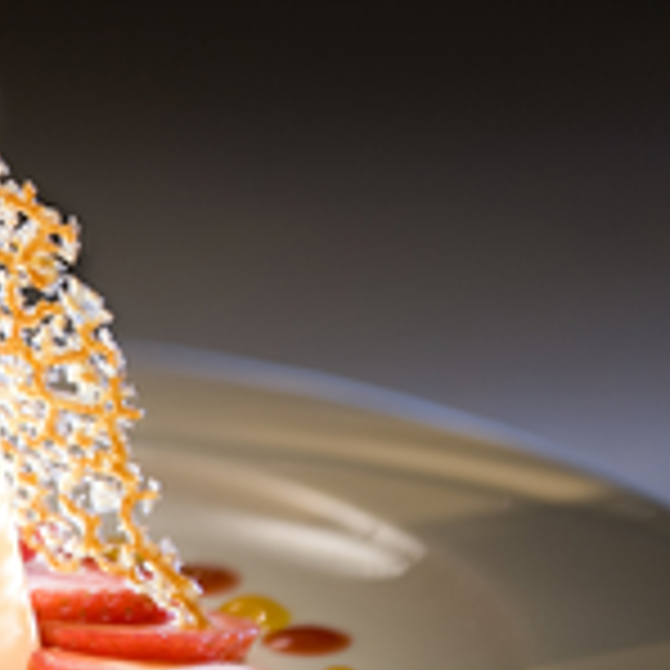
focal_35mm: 191
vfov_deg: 9.2
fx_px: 4183
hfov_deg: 9.0
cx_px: -184
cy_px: 434
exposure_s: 1/100
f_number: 5.6
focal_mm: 70
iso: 200
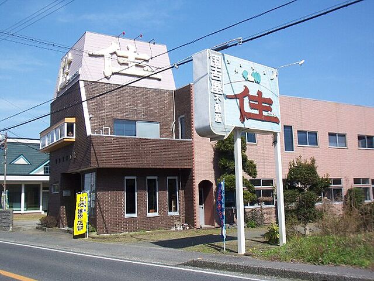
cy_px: 140
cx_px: 187
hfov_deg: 47.9
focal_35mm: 39
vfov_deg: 36.8
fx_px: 421
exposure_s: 1/640
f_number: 3.9
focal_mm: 6.4
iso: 64
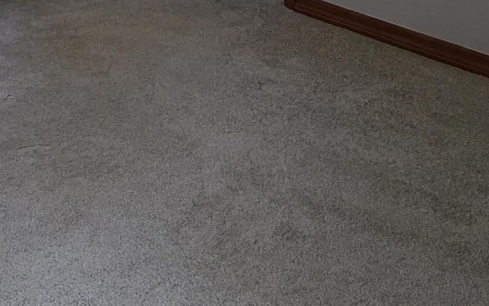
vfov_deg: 14.2
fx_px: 1066
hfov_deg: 25.8
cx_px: 209
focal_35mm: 80
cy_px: -265
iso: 40
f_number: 2.2
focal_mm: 4.15
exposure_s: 1/15
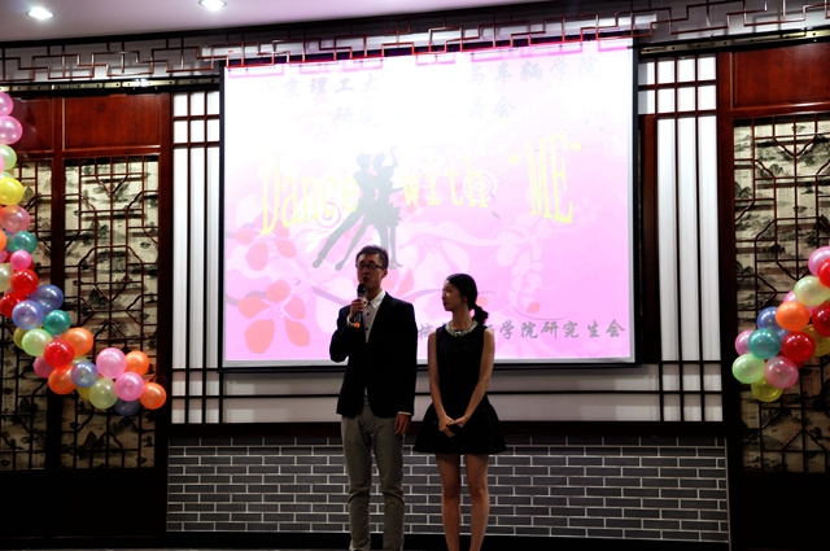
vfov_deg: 21.5
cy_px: 276
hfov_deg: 31.9
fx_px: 1451
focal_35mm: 63
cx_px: 415
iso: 200
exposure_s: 1/6
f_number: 4.8
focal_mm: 42
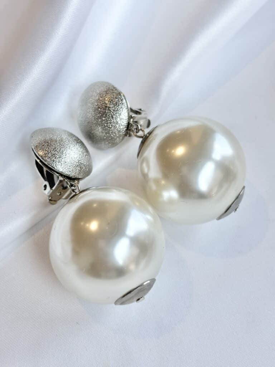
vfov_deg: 36.8
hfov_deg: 28.0
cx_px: 138
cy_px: 184
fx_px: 551
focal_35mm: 52
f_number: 1.6
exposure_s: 1/618
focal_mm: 5.96
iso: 32
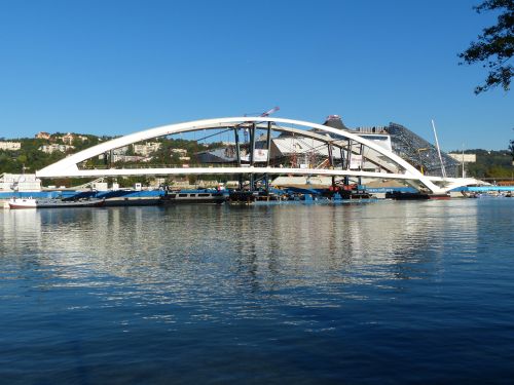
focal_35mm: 32
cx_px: 257
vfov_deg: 44.2
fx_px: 475
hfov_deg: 56.8
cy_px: 192
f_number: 4
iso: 100
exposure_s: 1/1300
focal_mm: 5.8
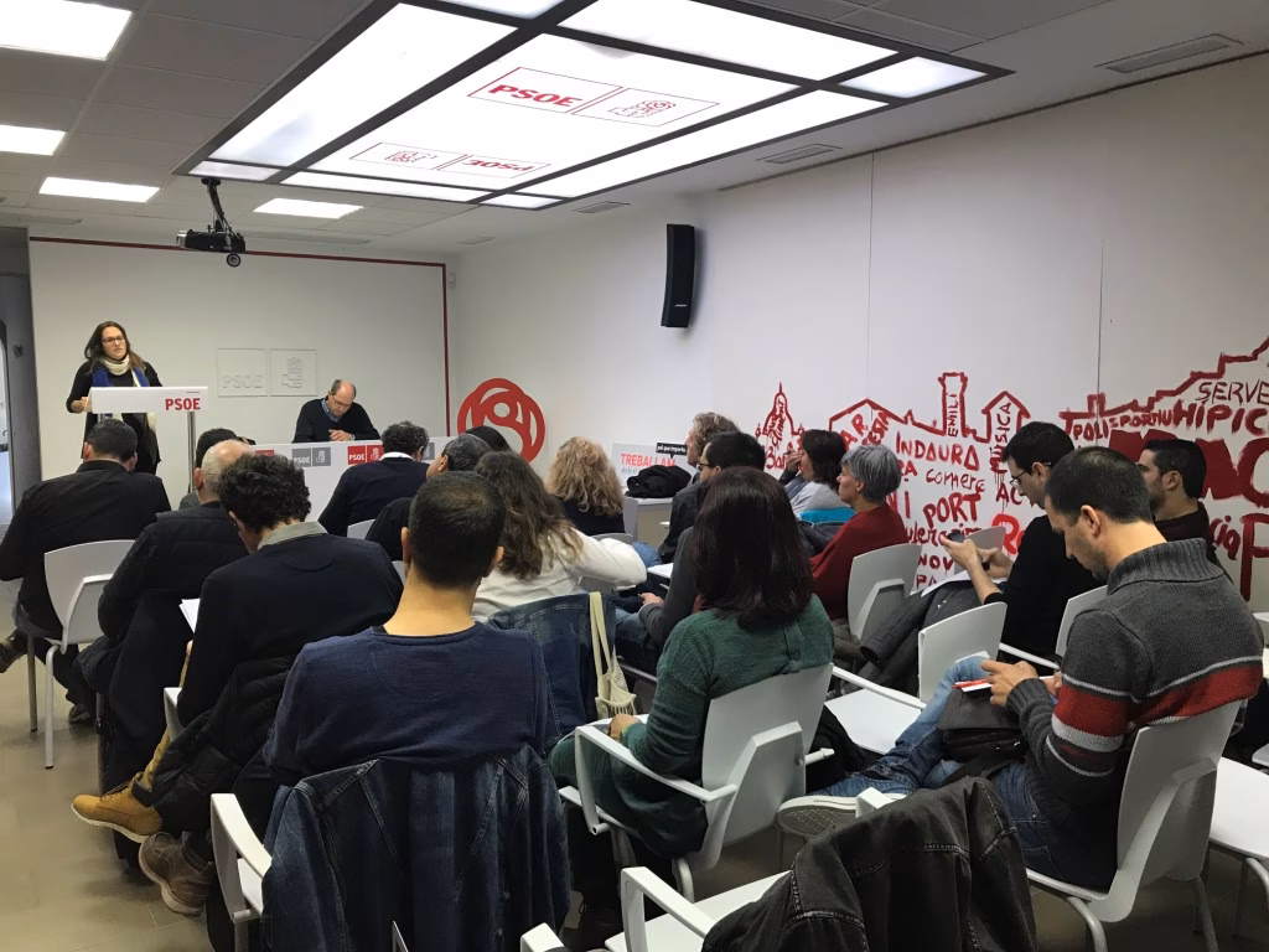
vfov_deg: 49.7
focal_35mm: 28
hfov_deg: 63.4
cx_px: 634
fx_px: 1026
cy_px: 476
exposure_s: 1/33
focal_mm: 3.99
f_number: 1.8
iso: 32
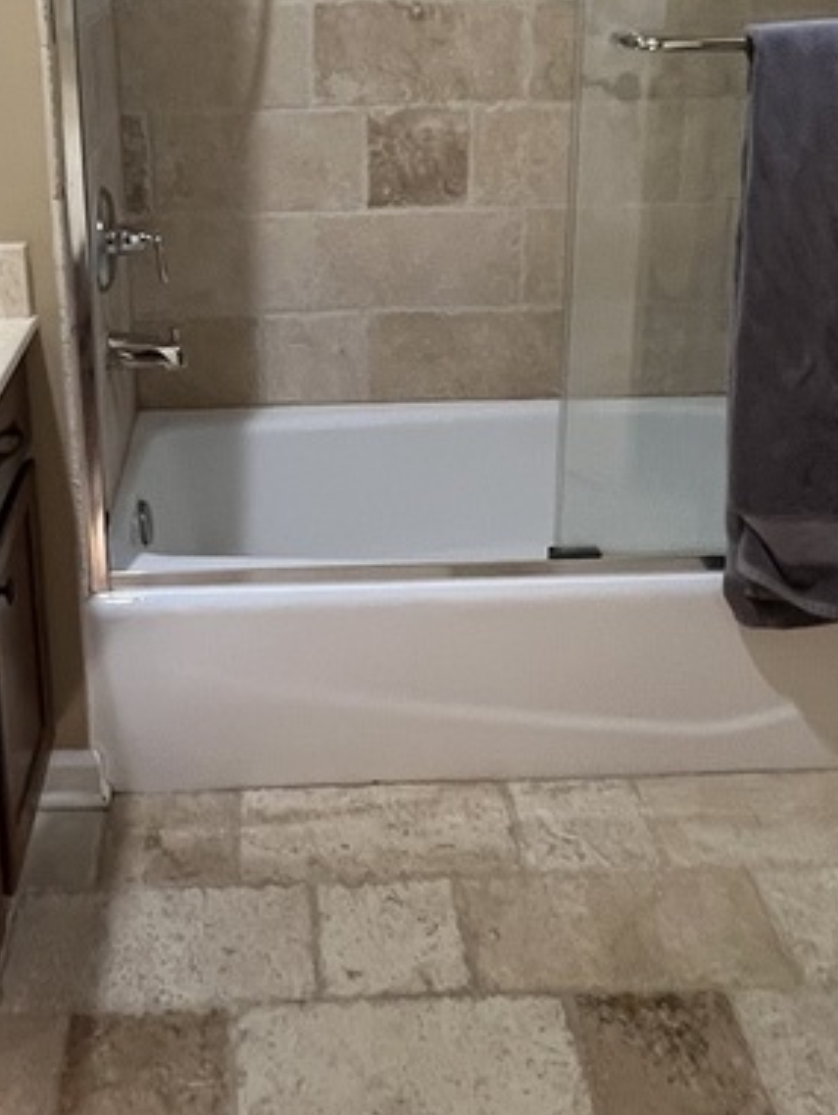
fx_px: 1192
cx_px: 279
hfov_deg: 38.3
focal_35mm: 37
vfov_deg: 48.3
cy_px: 291
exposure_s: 1/60
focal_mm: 1.57
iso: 320
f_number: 1.8
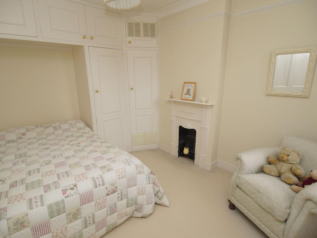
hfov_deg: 87.8
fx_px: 165
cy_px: 119
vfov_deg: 71.6
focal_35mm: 18
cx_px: 158
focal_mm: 9
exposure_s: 1/60
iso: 100
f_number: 4
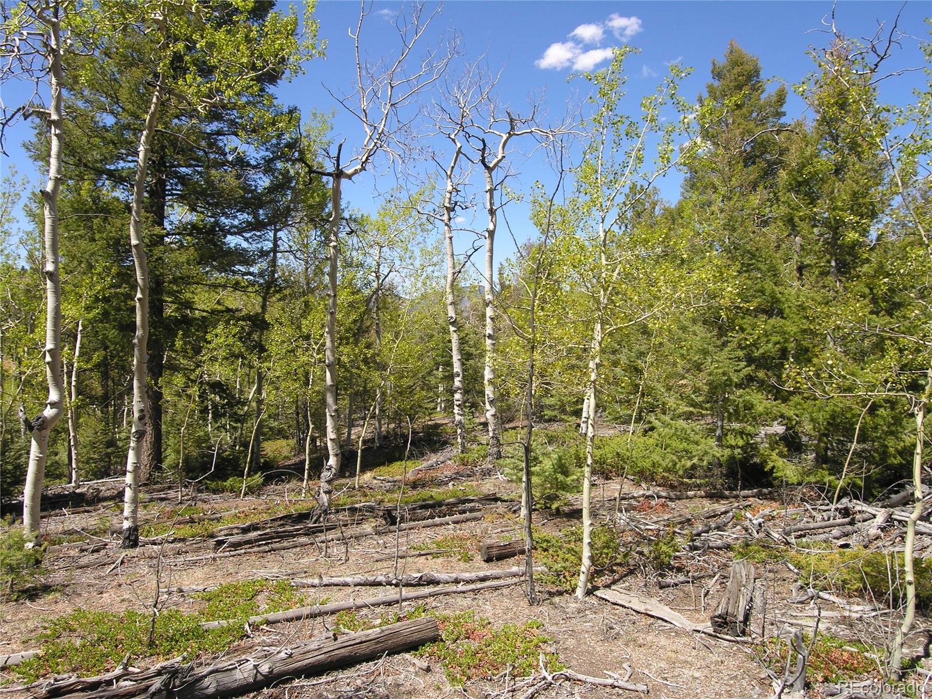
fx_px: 646
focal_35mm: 24
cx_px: 466
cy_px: 350
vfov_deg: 56.8
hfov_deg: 71.6
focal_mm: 6.1
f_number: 5.7
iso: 50
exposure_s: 1/173
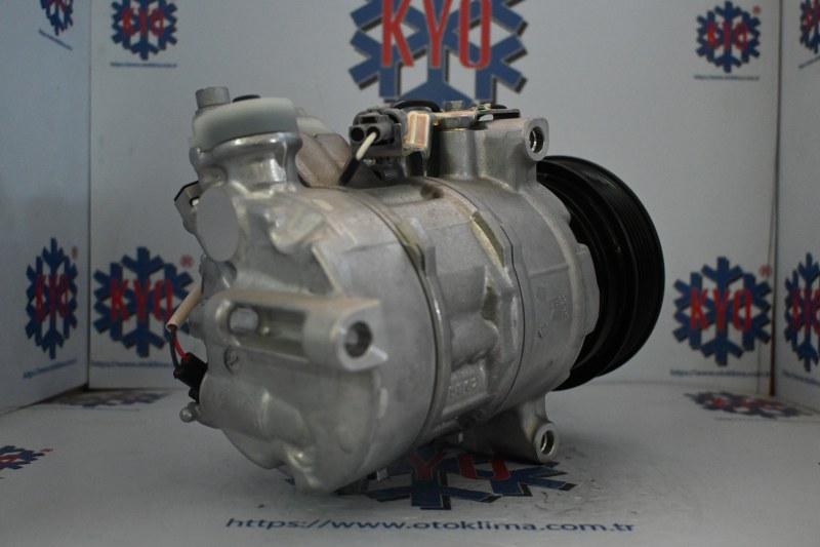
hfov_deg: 55.1
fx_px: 786
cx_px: 410
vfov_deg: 38.3
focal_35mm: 34
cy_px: 274
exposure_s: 1/80
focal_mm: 23
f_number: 4.2
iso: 3200
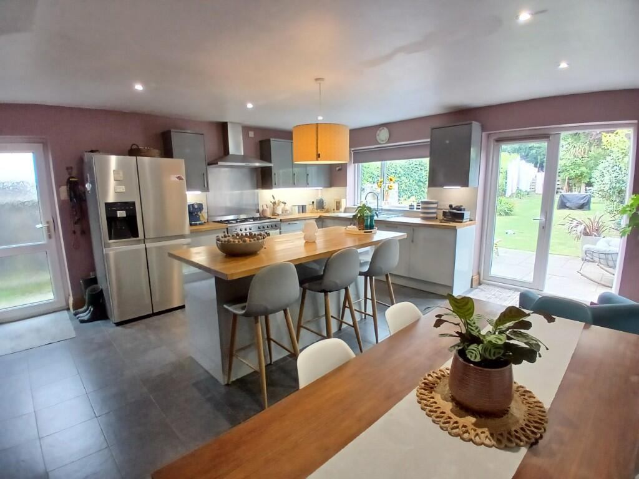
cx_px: 320
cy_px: 240
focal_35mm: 17
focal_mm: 1.4
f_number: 2.2
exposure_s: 1/33.3
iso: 160
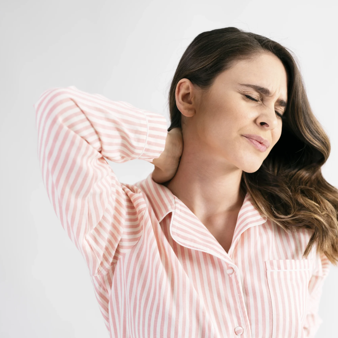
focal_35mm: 64
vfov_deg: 26.9
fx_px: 707
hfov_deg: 26.6
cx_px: 240
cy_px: 168
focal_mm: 50
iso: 125
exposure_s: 1/125
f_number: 3.5
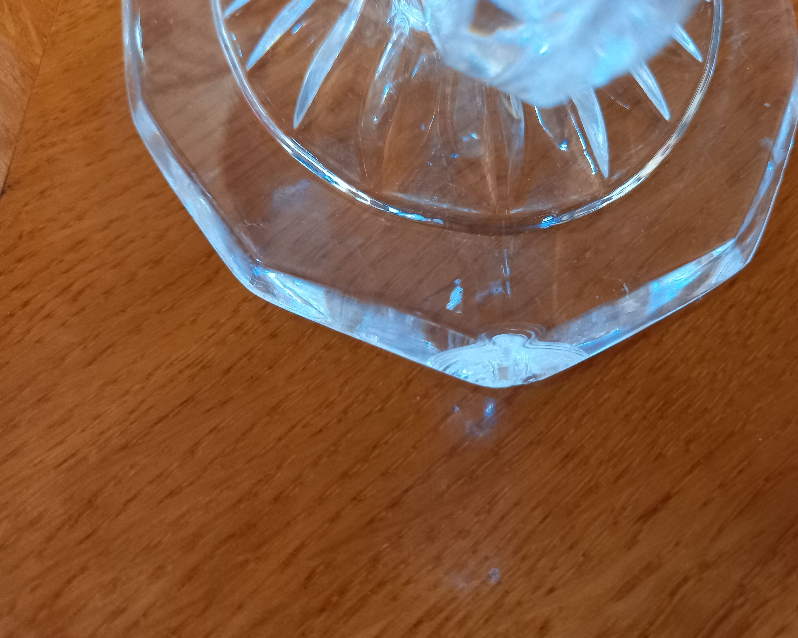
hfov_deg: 64.0
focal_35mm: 27
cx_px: 432
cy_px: 314
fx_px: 638
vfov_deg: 53.2
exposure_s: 1/25
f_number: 2
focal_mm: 4.6
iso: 400
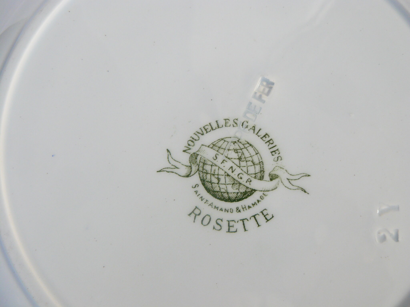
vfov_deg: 39.7
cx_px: 205
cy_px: 154
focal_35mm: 36
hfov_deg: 51.4
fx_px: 426
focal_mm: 6
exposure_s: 1/30
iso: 125
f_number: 2.8
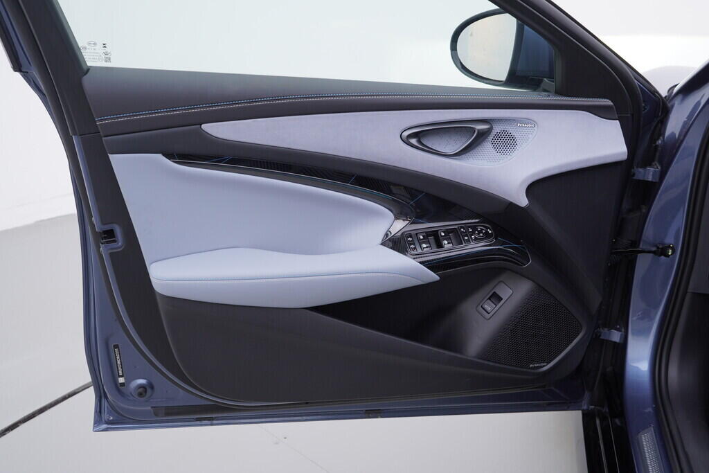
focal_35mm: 36
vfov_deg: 36.9
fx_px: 709
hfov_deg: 53.1
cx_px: 354
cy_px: 236
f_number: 3.5
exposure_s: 1/60
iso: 125
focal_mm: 24
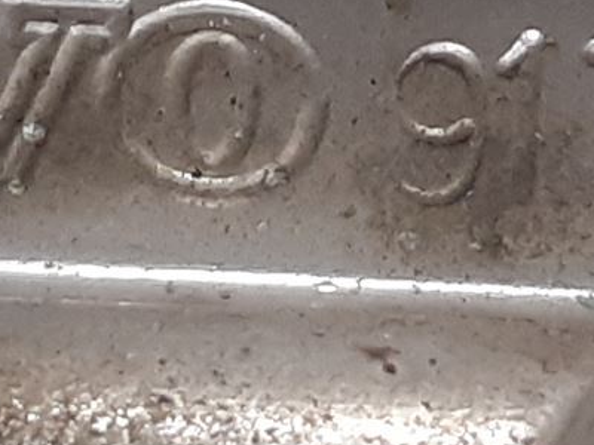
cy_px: 110
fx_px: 2282
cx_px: 523
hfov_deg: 14.7
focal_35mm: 133
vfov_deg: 11.1
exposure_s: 1/50
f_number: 1.7
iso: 200
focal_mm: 3.93
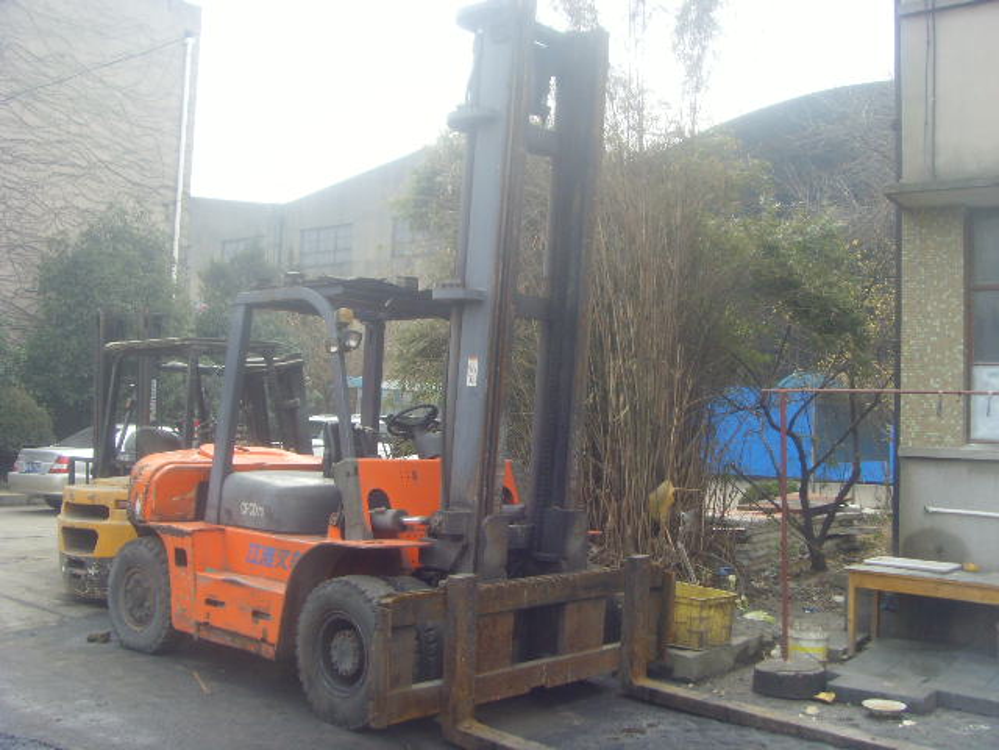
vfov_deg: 36.8
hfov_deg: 47.9
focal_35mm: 39
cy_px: 375
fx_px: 1126
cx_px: 500
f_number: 3.5
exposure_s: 1/180
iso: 80
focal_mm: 6.6
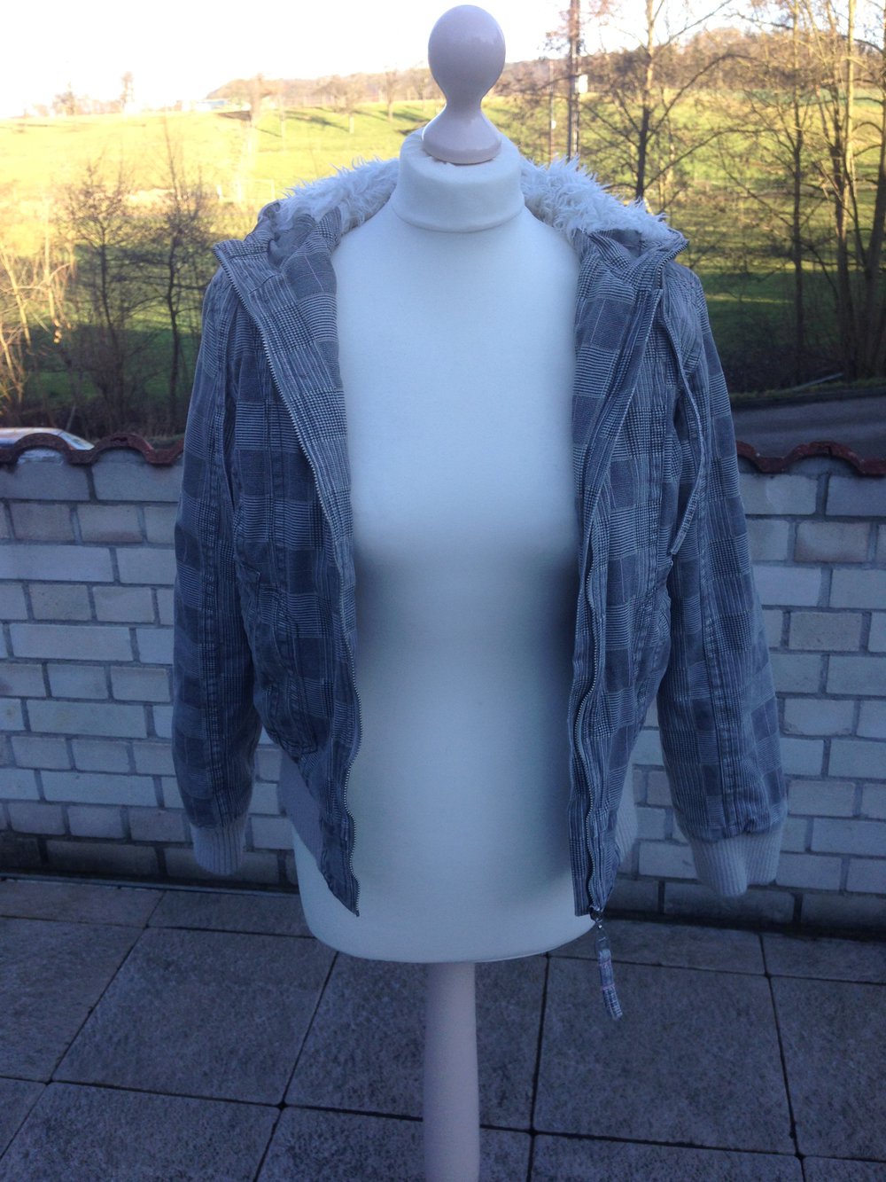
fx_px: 1126
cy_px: 591
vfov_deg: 55.3
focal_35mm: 33
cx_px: 443
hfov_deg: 43.0
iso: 50
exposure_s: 1/236
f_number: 2.4
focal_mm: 4.12
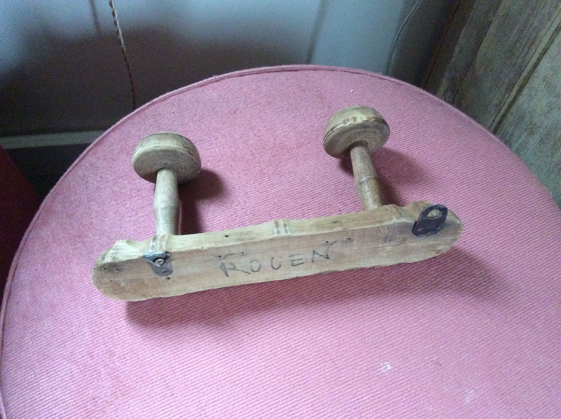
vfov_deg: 44.1
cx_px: 280
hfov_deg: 56.9
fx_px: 518
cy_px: 210
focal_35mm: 32
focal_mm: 3.3
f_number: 2.4
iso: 500
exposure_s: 1/17
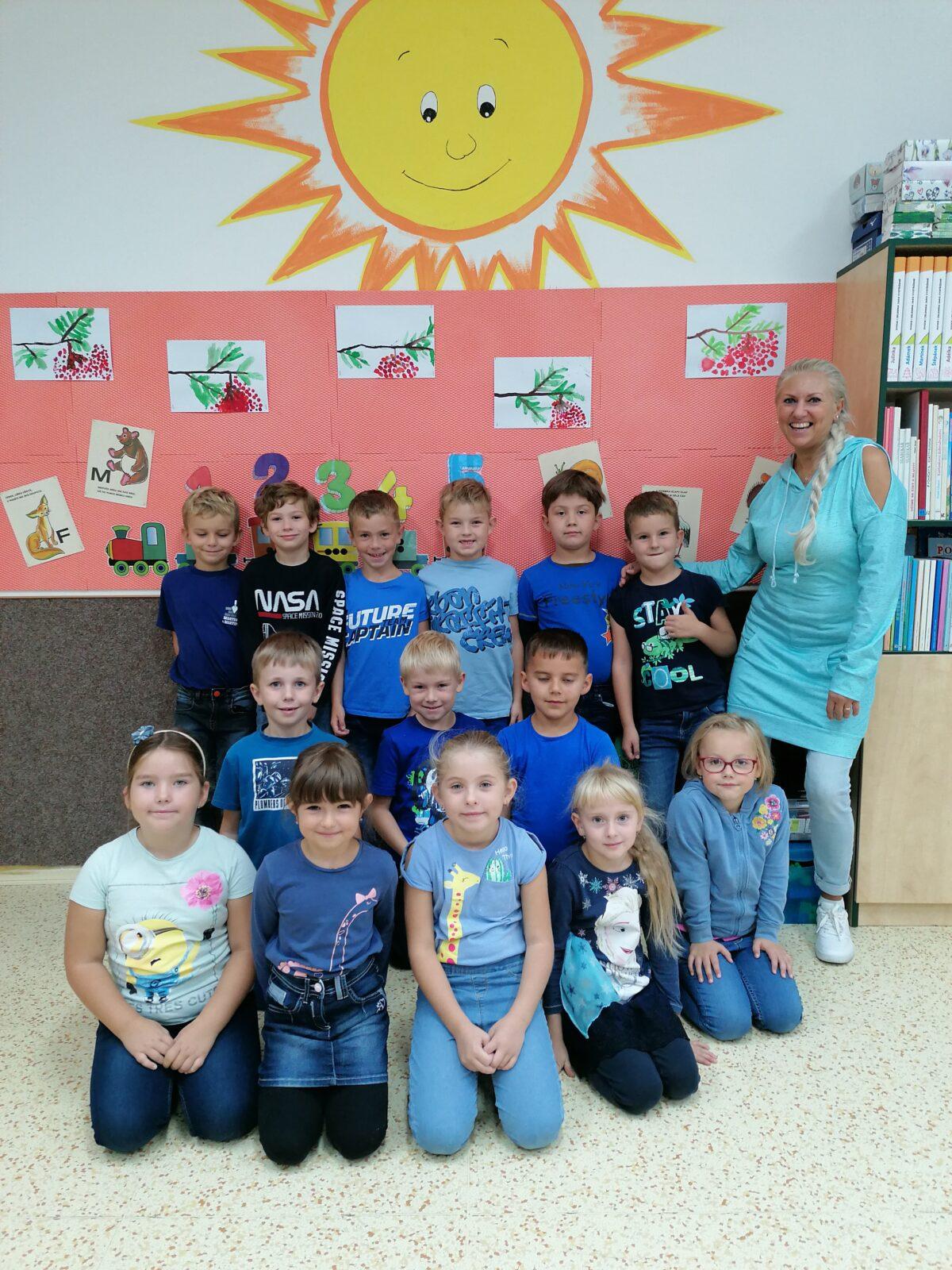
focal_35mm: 27
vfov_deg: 65.3
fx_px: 990
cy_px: 635
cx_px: 476
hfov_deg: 51.4
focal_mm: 4.75
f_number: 1.8
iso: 200
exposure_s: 1/33.3
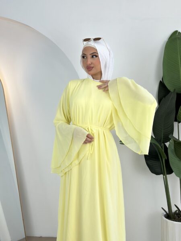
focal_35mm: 48
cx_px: 90
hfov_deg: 30.3
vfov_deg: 39.7
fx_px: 335
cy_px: 120
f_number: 1.78
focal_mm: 6.86
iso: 80
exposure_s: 1/1050
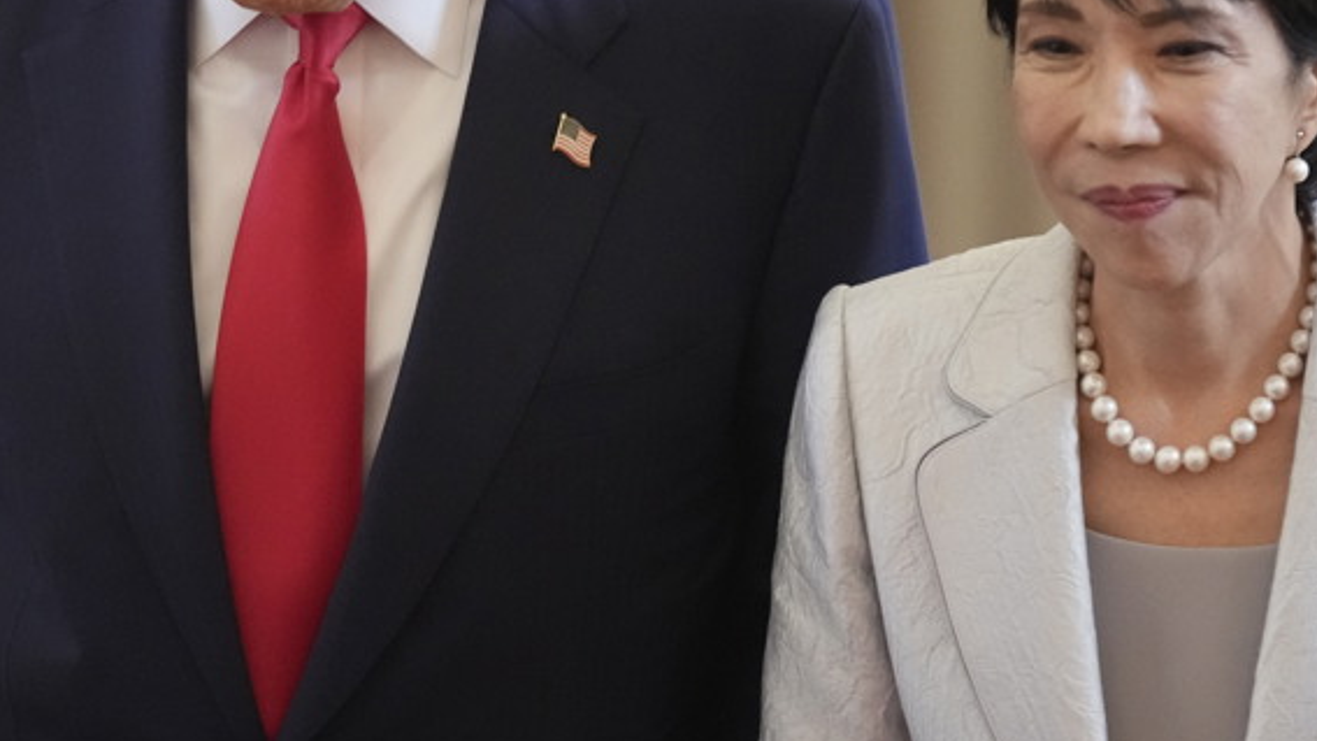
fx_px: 17531
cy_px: 321
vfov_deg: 2.4
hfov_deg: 4.3
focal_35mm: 502
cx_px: 606
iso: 4000
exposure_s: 1/320
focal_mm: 200
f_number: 2.8
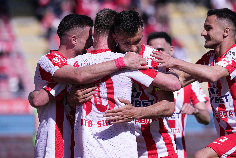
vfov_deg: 4.6
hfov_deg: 6.9
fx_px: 1967
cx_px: 118
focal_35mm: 300
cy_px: 79
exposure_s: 1/2000
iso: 250
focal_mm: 300
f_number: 5
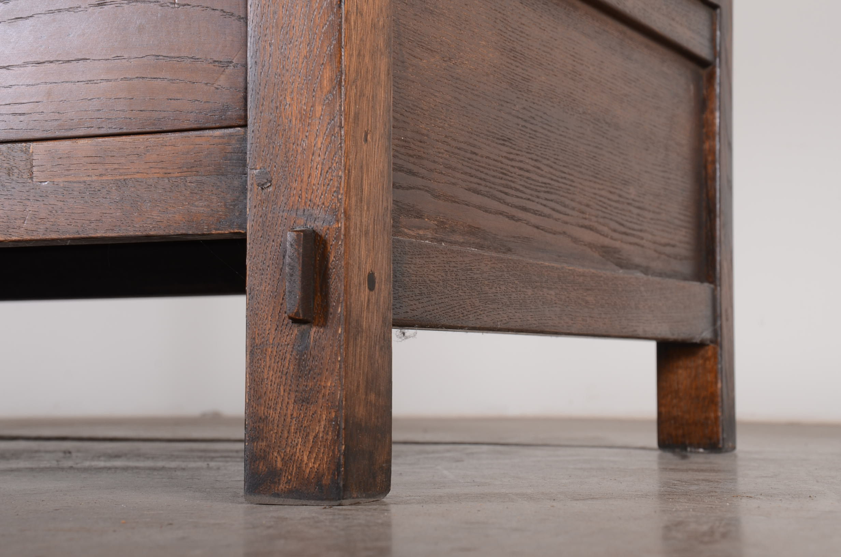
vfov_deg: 17.4
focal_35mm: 78
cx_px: 420
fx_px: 1818
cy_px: 278
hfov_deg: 26.0
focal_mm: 52
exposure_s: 1/160
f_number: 11
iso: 160
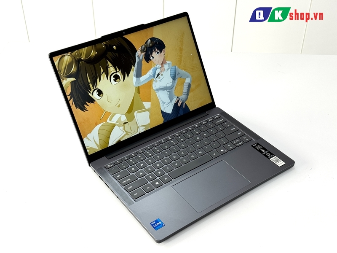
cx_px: 168
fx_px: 467
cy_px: 126
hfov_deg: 39.7
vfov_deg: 30.3
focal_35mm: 48
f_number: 1.78
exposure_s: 1/135
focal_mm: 6.76
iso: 50
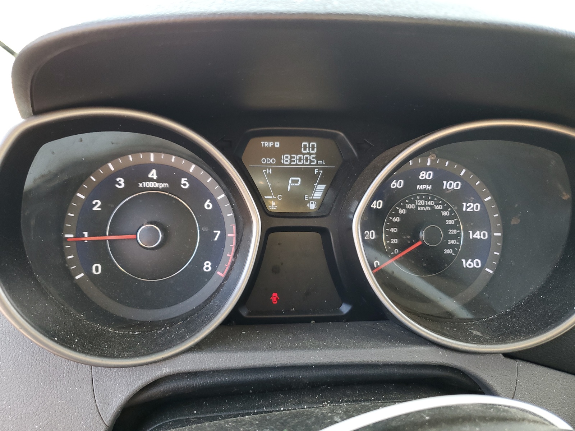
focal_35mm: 26
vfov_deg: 53.1
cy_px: 216
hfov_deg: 67.3
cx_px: 288
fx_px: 432
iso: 64
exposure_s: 1/120
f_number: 1.5
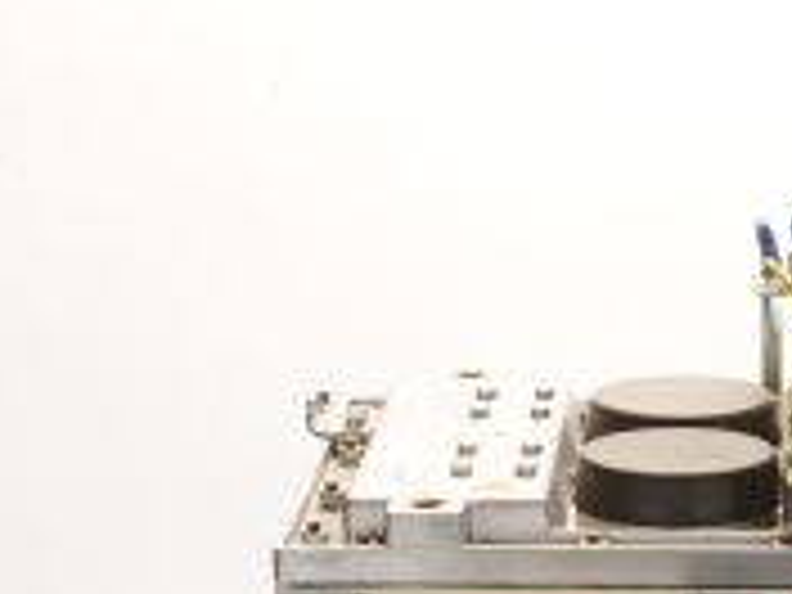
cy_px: 871
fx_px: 3752
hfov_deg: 11.9
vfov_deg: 8.8
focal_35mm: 164
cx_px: 801
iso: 320
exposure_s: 1/160
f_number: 14
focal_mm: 50
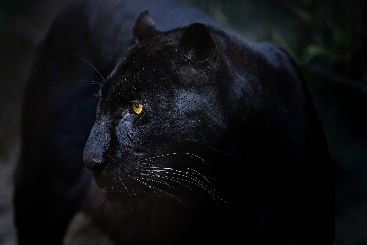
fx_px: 3874
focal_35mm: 380
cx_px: 184
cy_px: 122
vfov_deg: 3.6
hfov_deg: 5.4
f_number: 5.6
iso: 25600
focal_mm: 380
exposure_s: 1/500
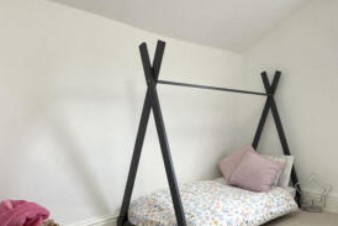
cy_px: 129
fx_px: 291
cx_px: 246
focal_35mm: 31
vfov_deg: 42.3
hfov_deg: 57.7
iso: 160
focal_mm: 2.22
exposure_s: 1/100
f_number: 2.2
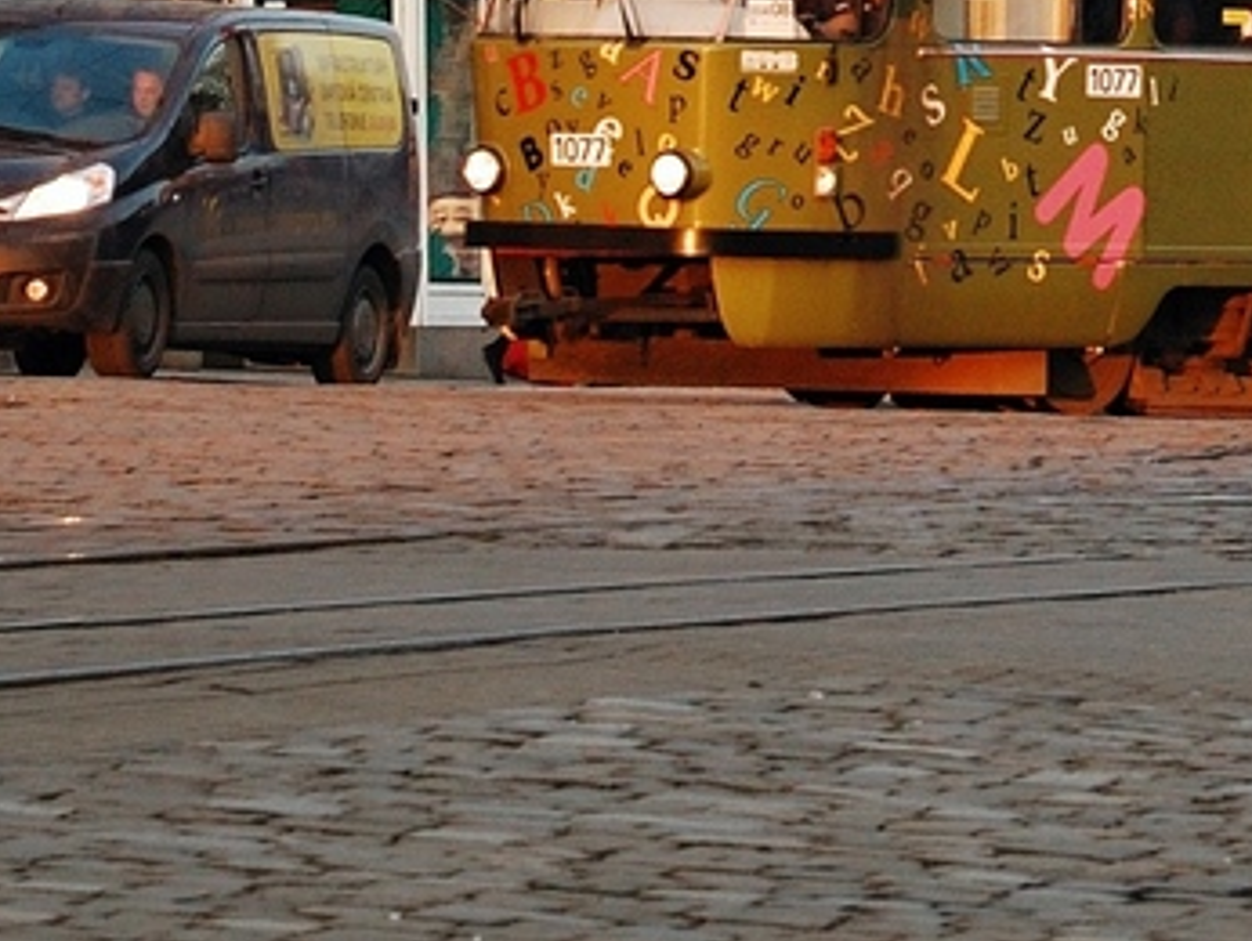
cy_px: -284
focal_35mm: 362
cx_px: 1502
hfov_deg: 5.4
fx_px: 13117
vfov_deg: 4.1
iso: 400
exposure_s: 1/160
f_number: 5.6
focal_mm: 85
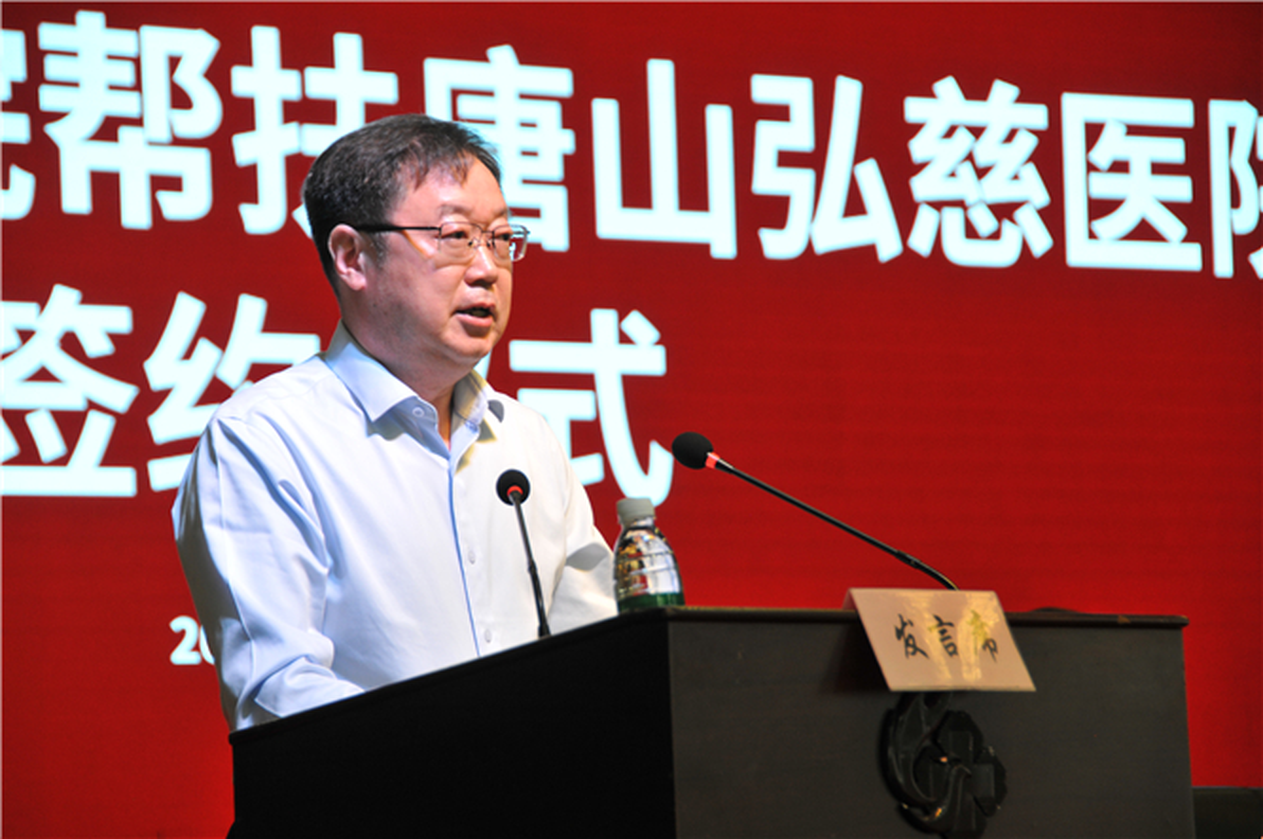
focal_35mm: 158
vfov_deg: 8.7
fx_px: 5519
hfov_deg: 13.1
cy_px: 420
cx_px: 632
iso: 400
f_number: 5.3
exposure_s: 1/60
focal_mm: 105
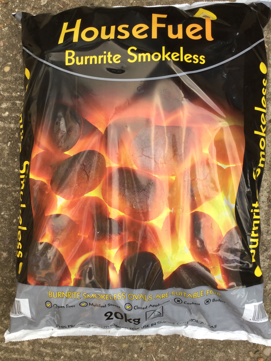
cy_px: 180
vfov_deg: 58.4
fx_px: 324
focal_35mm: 31
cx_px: 136
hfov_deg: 45.4
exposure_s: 1/100
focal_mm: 3.3
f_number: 2.4
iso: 25
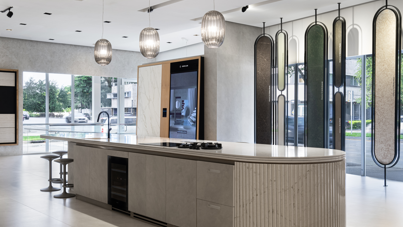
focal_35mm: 37
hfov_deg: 54.0
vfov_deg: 31.9
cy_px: 131
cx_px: 202
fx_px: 395
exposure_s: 1/2
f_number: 10
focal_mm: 23.5
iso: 320
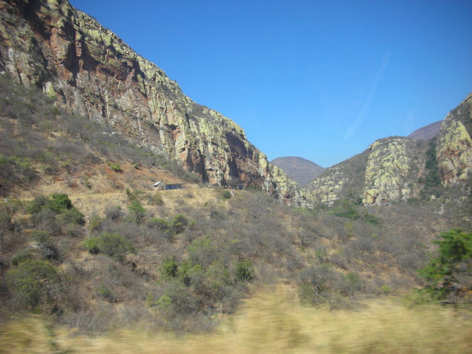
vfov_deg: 40.7
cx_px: 236
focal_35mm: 35
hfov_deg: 52.6
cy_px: 177
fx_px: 477
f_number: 3
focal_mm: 5.8
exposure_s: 1/130
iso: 50
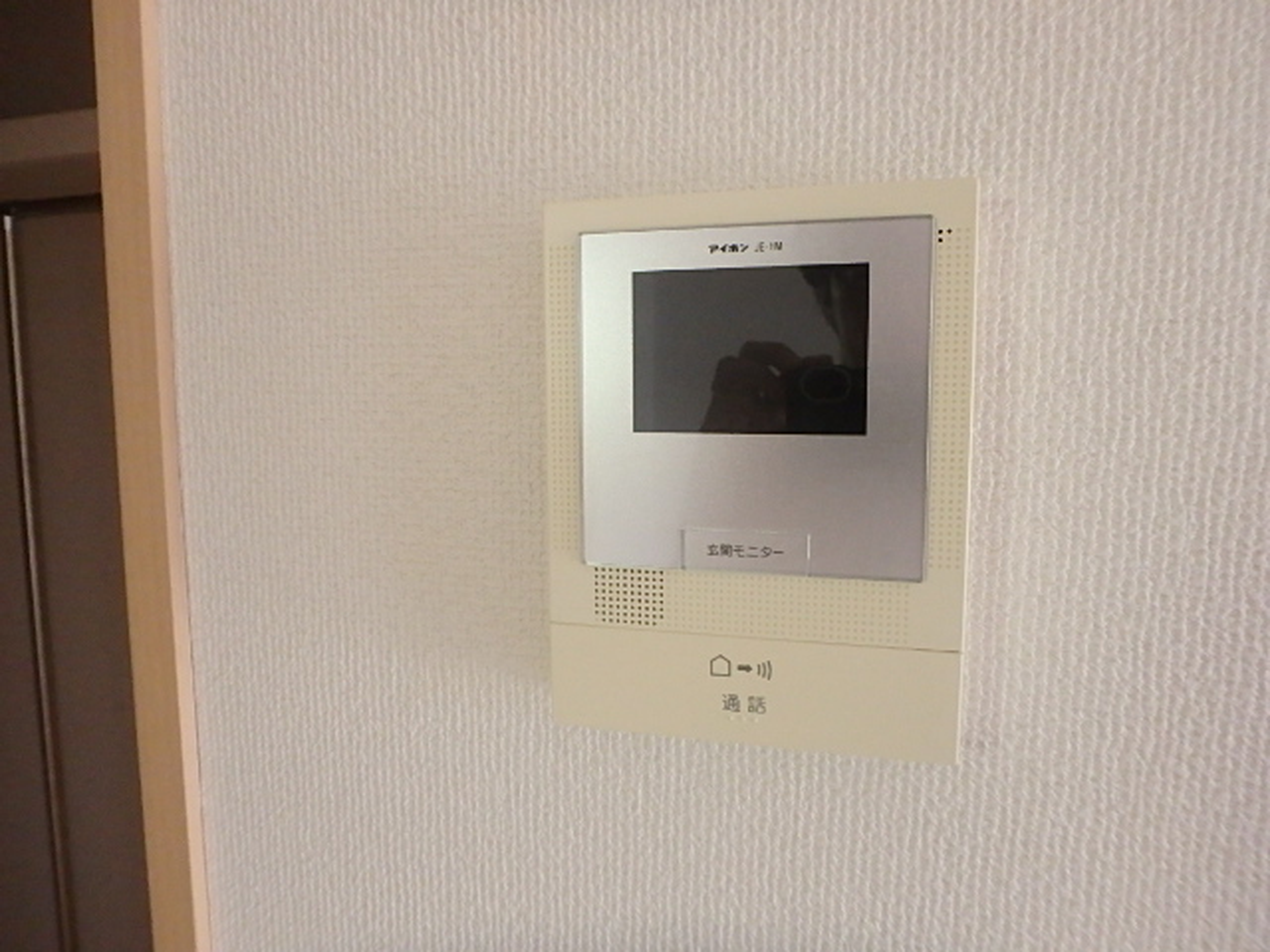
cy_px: 476
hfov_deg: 79.0
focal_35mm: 21
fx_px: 770
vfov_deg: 63.4
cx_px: 635
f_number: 3.5
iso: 800
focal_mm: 3.7
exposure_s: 1/25
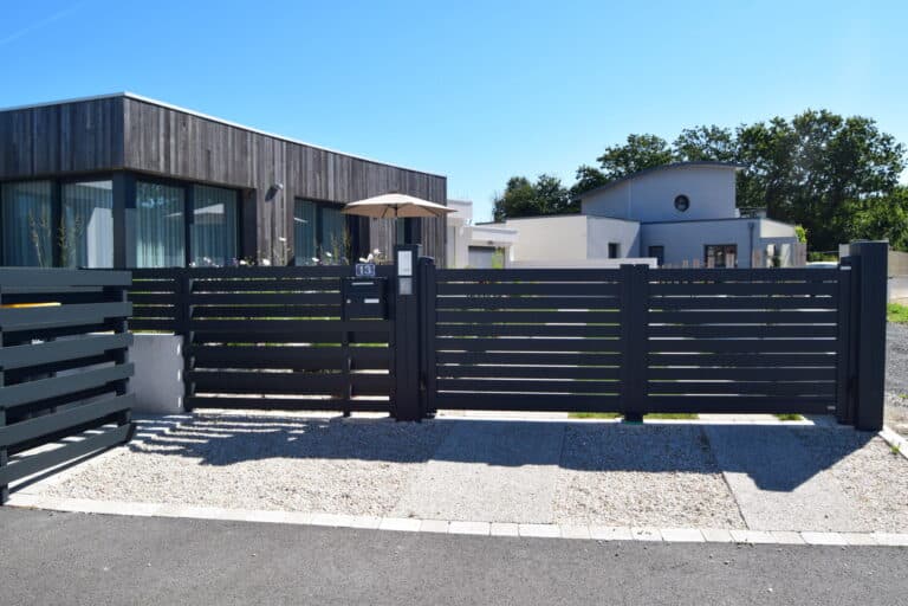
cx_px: 454
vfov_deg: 47.9
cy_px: 303
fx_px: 681
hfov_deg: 67.4
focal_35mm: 27
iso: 400
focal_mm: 18
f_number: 11
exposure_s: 1/500
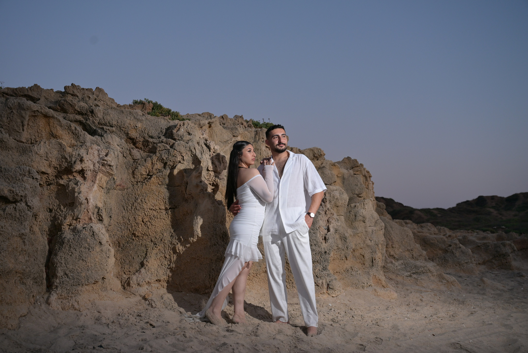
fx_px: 506
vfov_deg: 38.4
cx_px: 264
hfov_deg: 55.1
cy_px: 176
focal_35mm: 34
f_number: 4.5
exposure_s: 1/160
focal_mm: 34.5
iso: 250
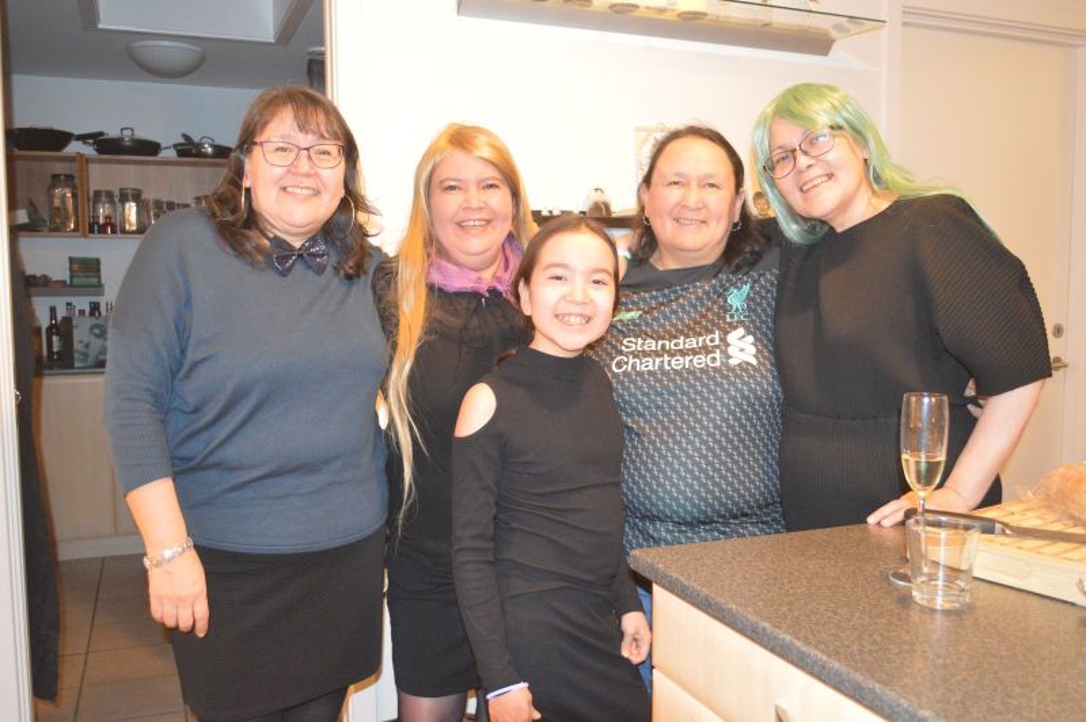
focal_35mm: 33
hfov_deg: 57.3
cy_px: 361
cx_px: 543
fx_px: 995
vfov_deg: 39.9
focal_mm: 22
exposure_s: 1/20
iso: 3200
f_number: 3.8
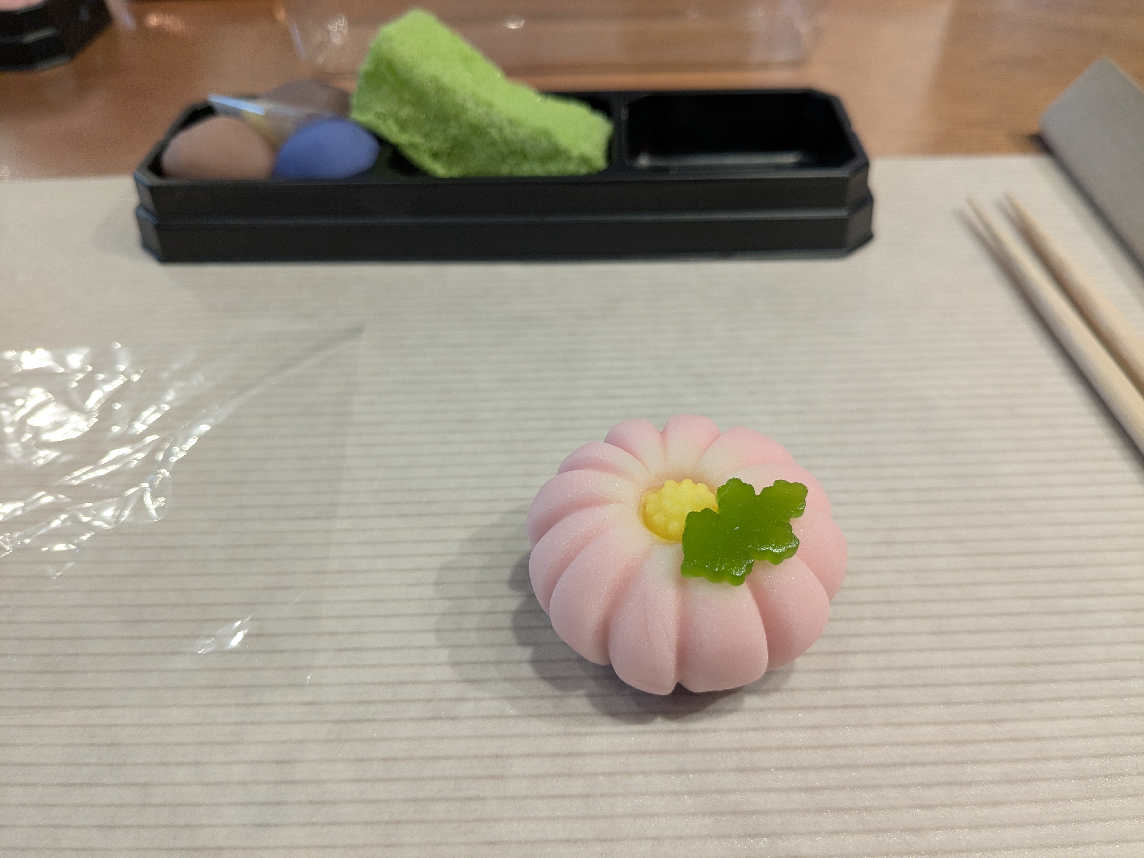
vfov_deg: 51.4
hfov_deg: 65.3
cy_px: 429
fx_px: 892
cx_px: 572
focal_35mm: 27
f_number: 1.73
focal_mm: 4.38
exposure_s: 1/99.9
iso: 123
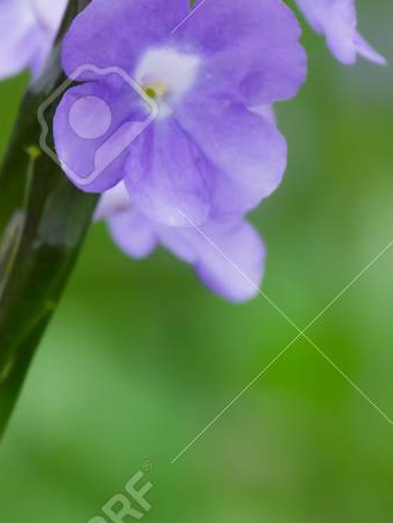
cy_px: -95
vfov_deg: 7.6
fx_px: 3885
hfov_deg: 5.8
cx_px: 113
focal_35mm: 257
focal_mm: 45
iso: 400
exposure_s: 1/200
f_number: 9
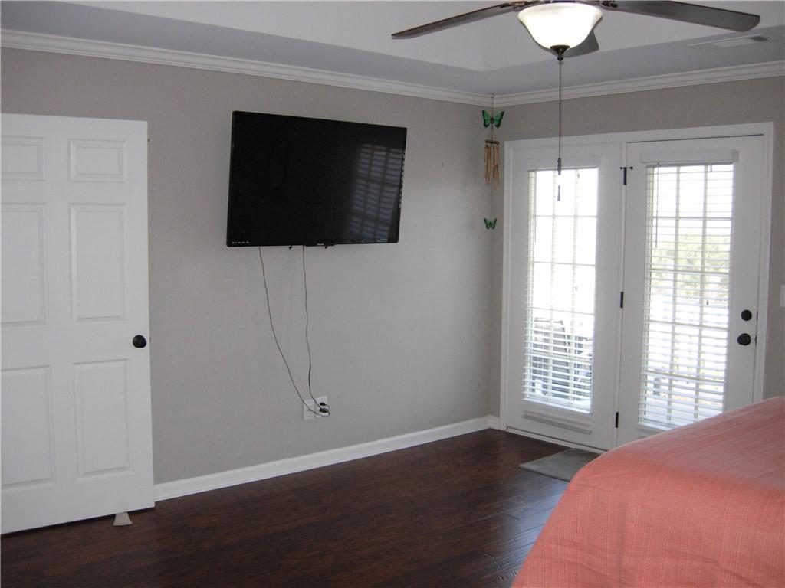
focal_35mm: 36
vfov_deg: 39.7
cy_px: 294
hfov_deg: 51.4
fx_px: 816
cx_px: 392
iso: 173
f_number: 2.7
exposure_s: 1/157
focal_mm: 7.5
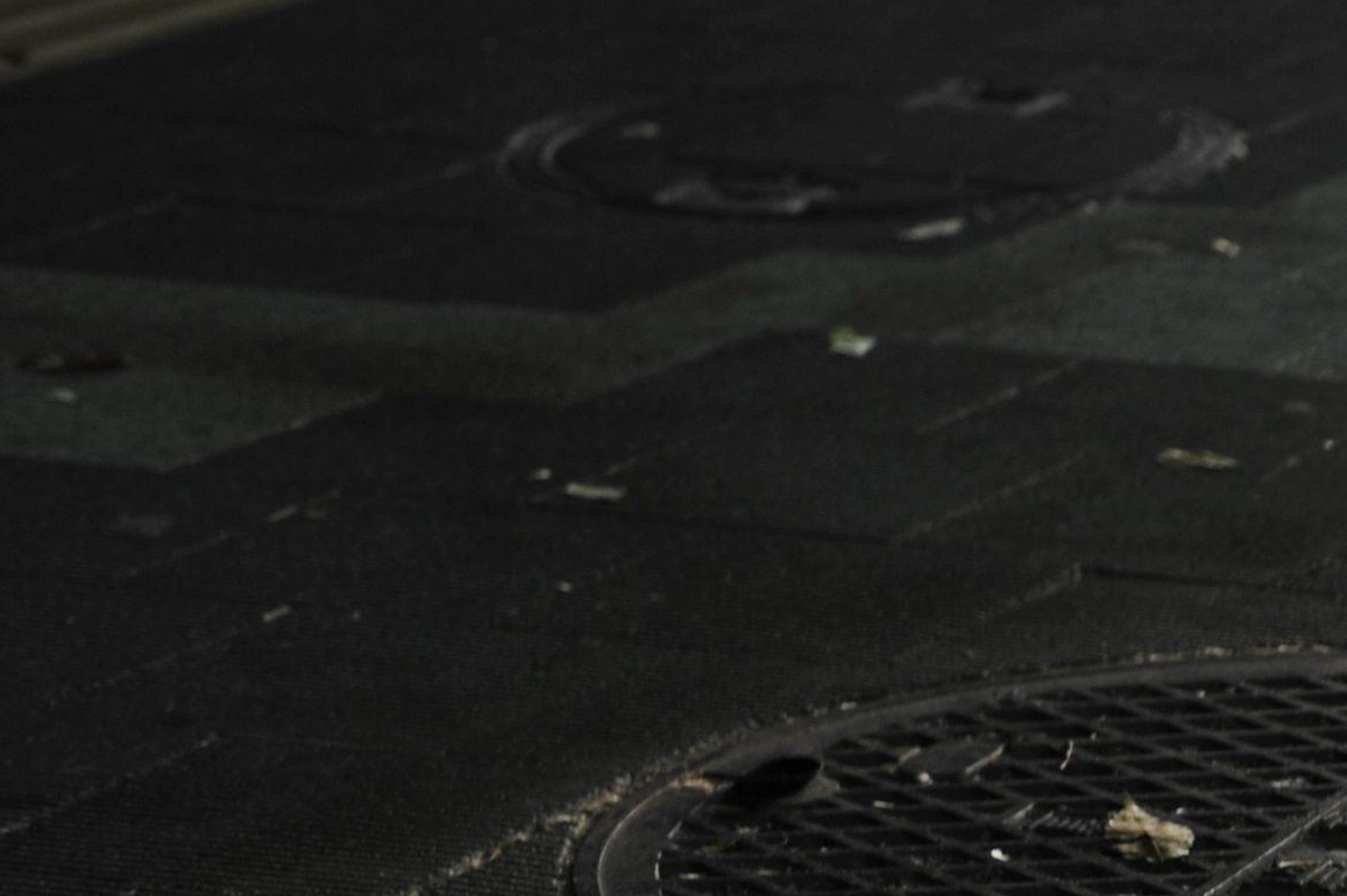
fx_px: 6880
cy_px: 1079
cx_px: 2390
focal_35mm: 184
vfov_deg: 7.4
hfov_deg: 10.5
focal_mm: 50
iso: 400
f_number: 4
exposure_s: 1/80
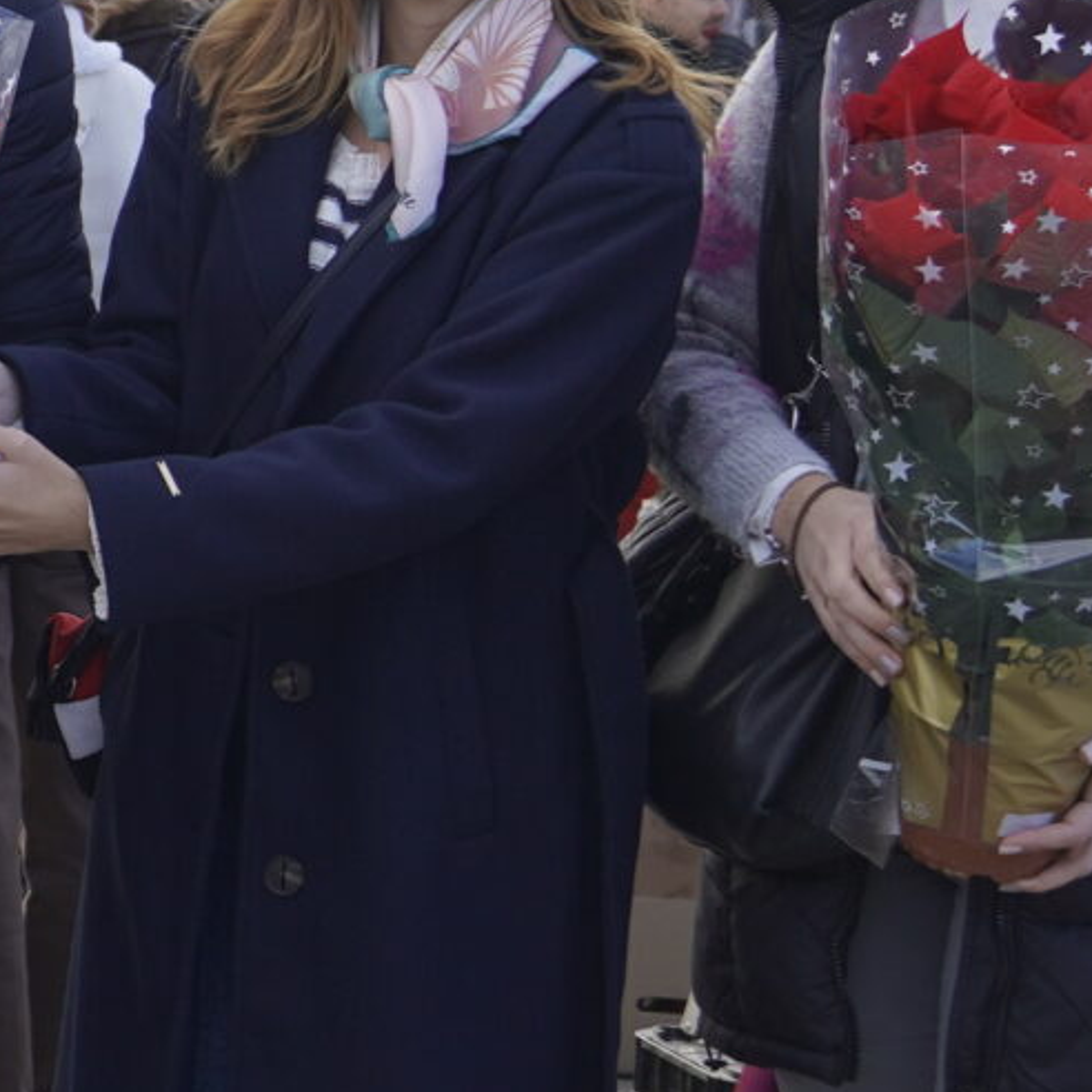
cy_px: 387
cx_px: -1017
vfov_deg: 12.0
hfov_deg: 11.0
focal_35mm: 146
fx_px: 5211
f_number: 4
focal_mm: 22
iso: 100
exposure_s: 1/200
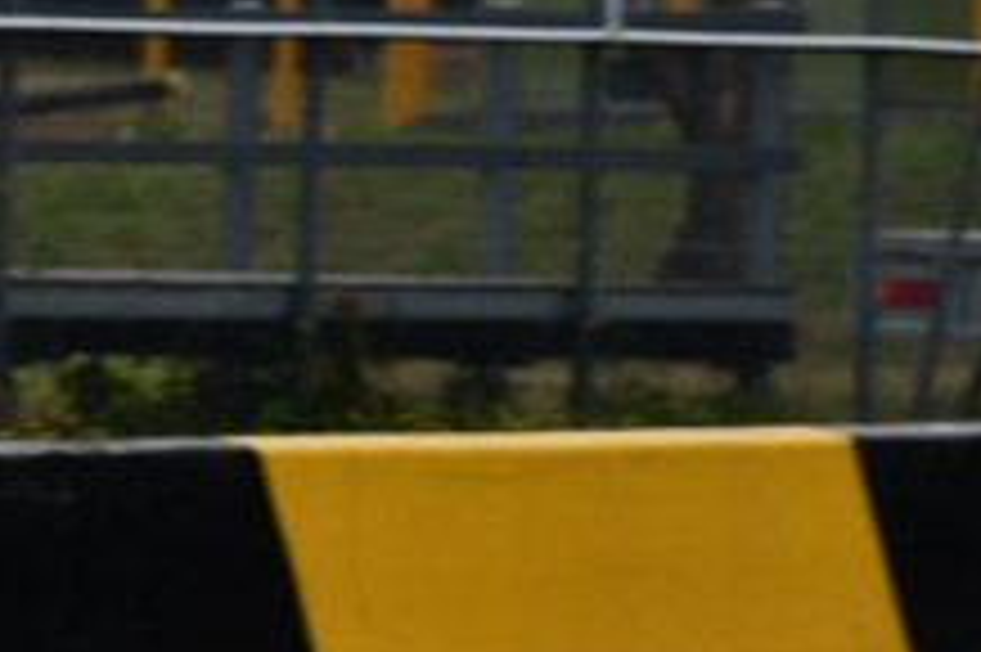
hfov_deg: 2.8
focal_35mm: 744
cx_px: -738
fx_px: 20254
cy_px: 823
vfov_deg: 1.8
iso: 400
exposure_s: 1/800
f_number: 8
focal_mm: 135
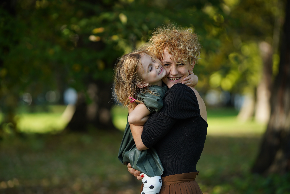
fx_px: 1087
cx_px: 145
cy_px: 97
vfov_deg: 10.2
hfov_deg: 15.2
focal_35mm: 135
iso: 250
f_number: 2.5
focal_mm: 135
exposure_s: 1/1000
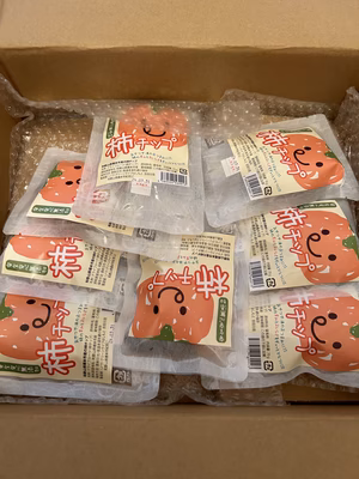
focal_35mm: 26
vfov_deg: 67.3
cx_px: 180
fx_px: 360
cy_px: 240
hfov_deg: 53.1
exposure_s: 1/50
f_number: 1.5
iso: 250
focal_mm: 5.7
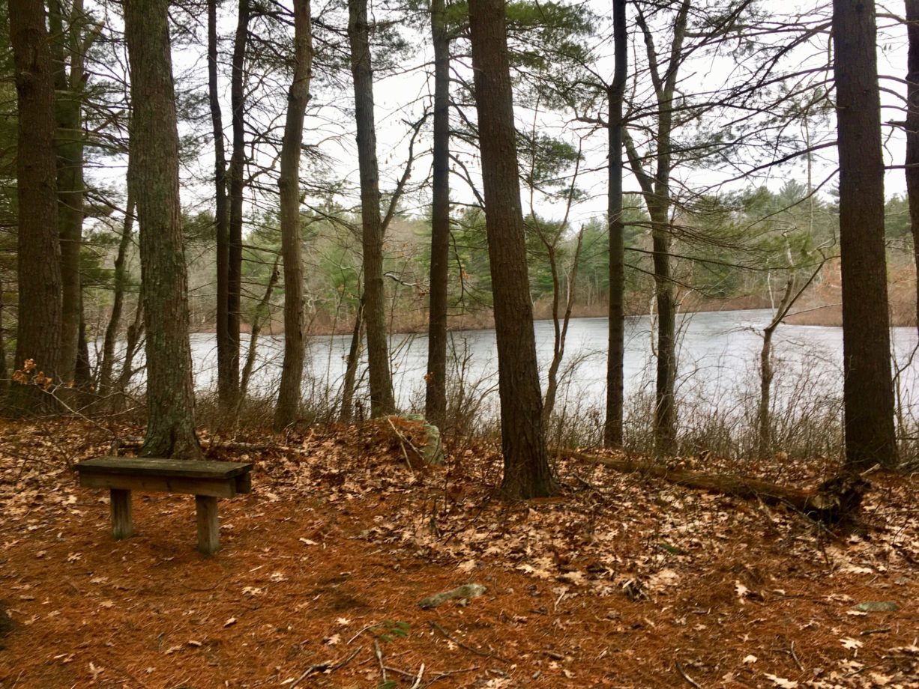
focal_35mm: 29
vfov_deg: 48.2
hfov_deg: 61.6
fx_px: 770
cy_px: 344
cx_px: 460
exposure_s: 1/120
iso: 32
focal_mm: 4.15
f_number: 2.2
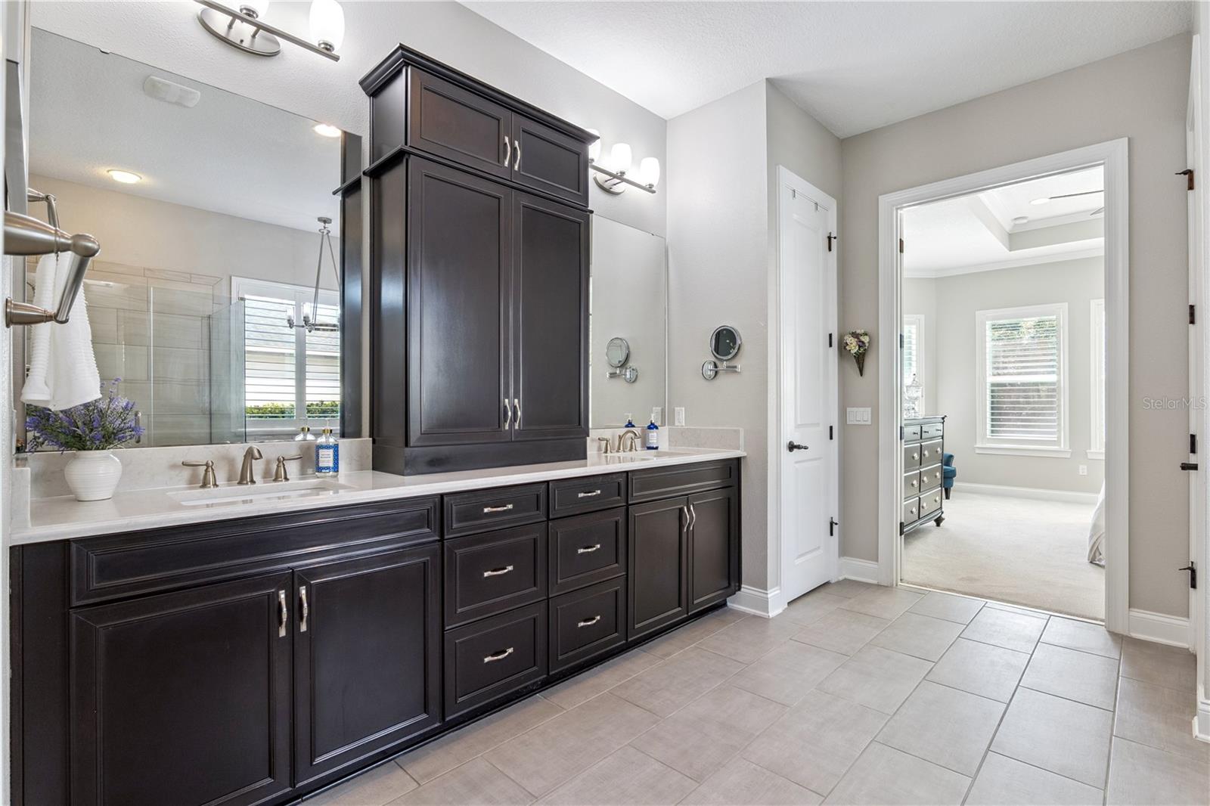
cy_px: 403
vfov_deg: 73.7
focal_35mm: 16
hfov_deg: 96.7
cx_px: 605
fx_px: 538
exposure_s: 1/50
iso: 800
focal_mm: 16
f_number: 10
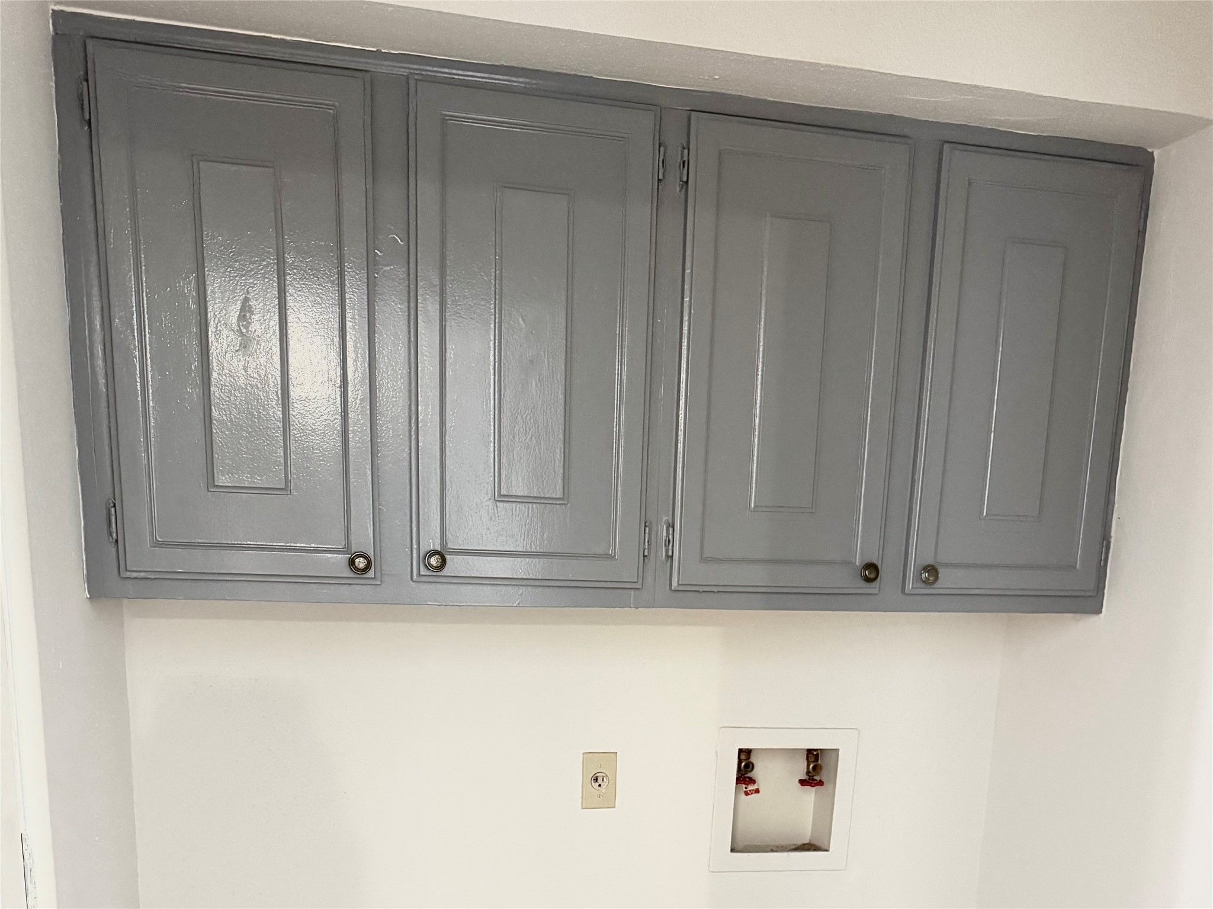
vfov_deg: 56.8
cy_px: 454
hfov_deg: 71.6
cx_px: 606
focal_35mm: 24
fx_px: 841
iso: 1600
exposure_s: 1/30
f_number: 1.78
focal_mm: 6.76
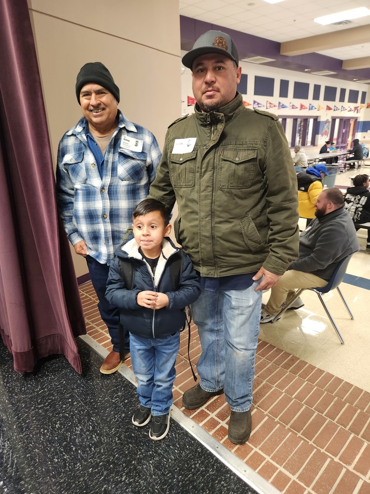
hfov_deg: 58.9
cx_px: 185
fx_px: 328
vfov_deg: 73.9
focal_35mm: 23
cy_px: 247
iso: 640
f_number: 1.8
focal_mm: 5.4
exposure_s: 1/60
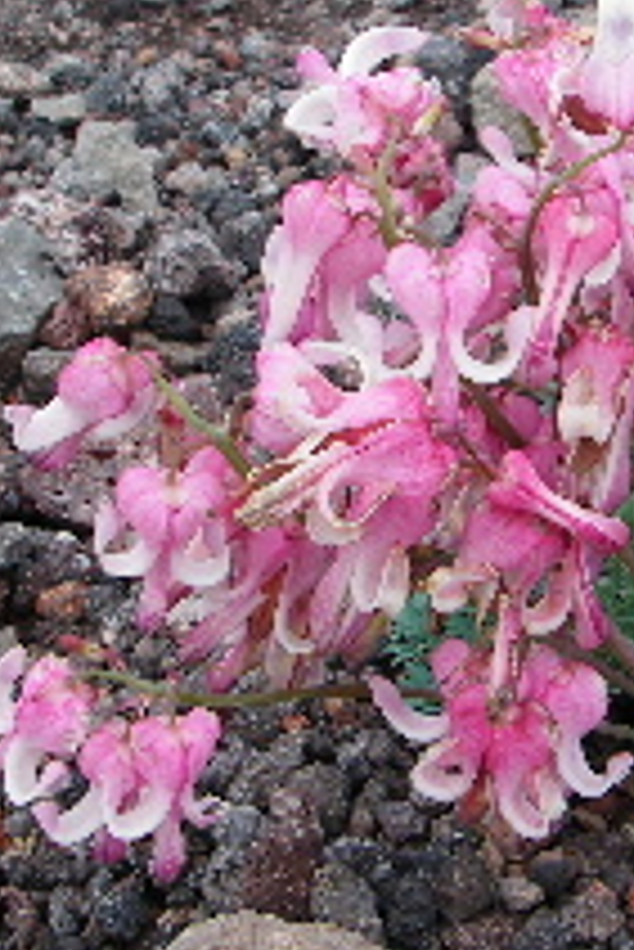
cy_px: 414
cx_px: 558
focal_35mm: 75
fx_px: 1978
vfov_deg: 27.0
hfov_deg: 18.0
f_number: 6.6
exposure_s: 1/100
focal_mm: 6.3
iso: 64
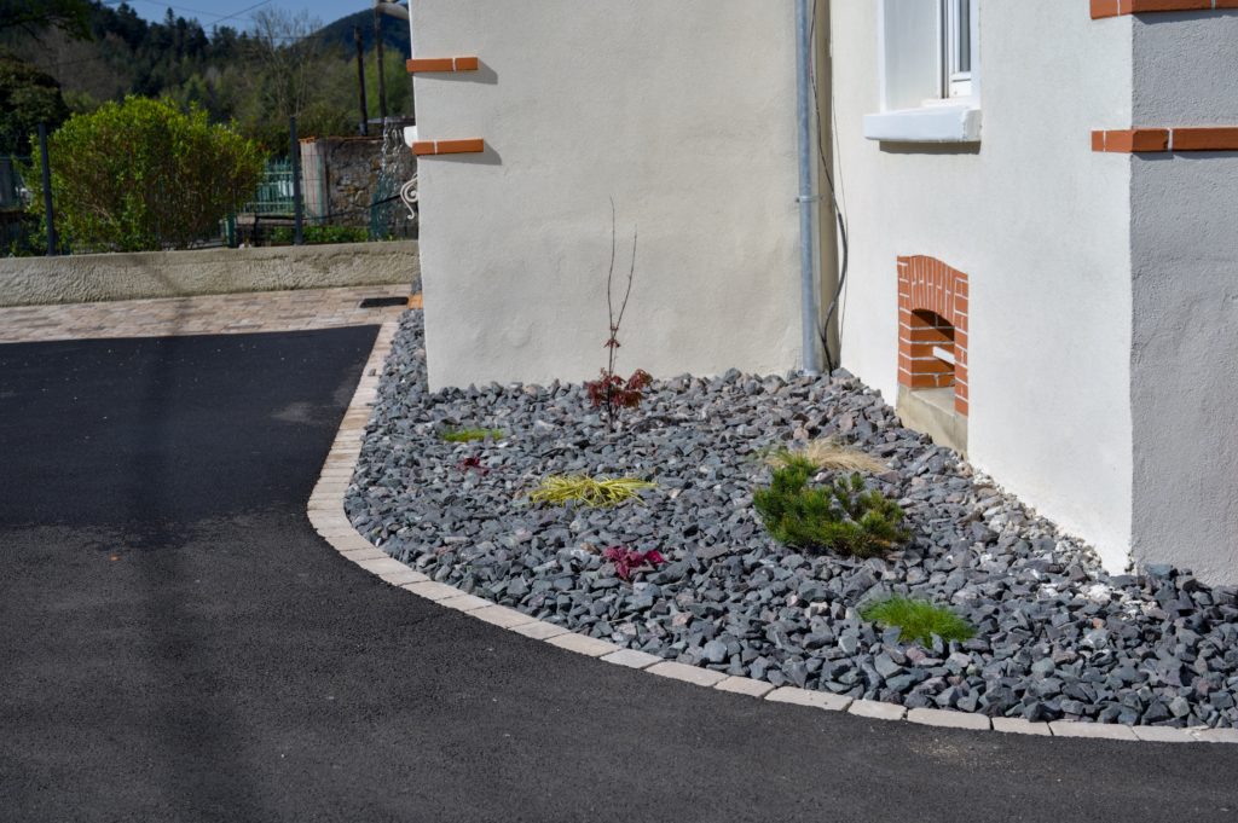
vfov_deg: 25.5
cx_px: 619
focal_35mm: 53
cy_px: 412
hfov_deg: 37.5
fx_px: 1821
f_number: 6.3
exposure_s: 1/400
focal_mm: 53
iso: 125
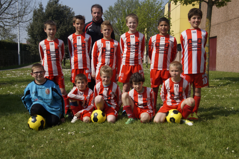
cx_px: 120
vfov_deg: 25.9
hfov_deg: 38.2
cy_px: 80
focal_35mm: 52
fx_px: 345
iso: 125
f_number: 4.5
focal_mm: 35
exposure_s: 1/2000
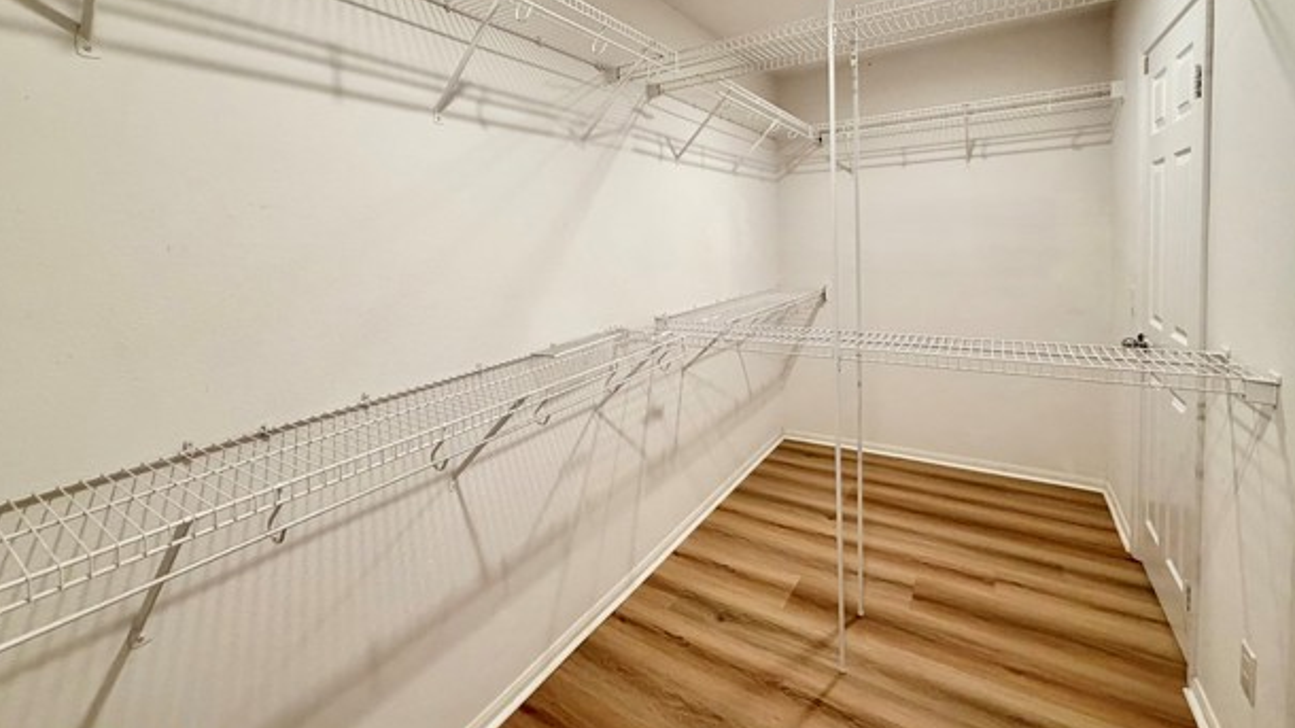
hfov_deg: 99.4
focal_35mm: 16
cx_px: 631
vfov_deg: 66.1
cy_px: 274
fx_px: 549
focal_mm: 2.22
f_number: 2.2
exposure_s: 1/121
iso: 200
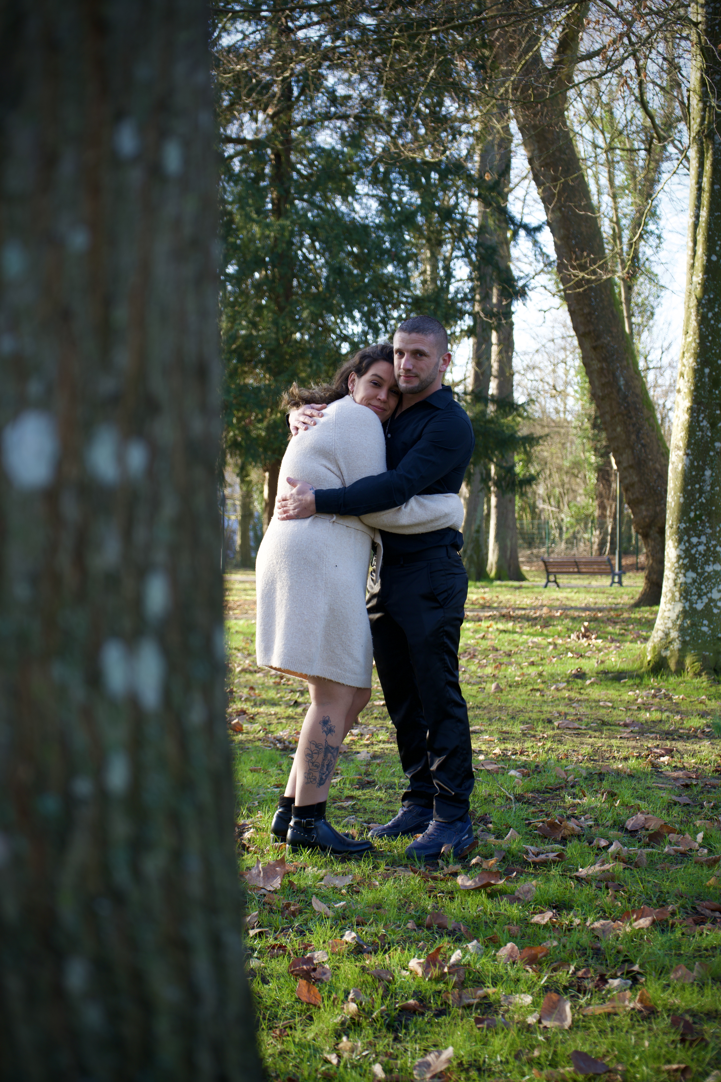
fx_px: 1622
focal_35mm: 54
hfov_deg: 25.1
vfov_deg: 36.9
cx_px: 360
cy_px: 541
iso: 125
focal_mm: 54
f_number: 5
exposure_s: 1/60
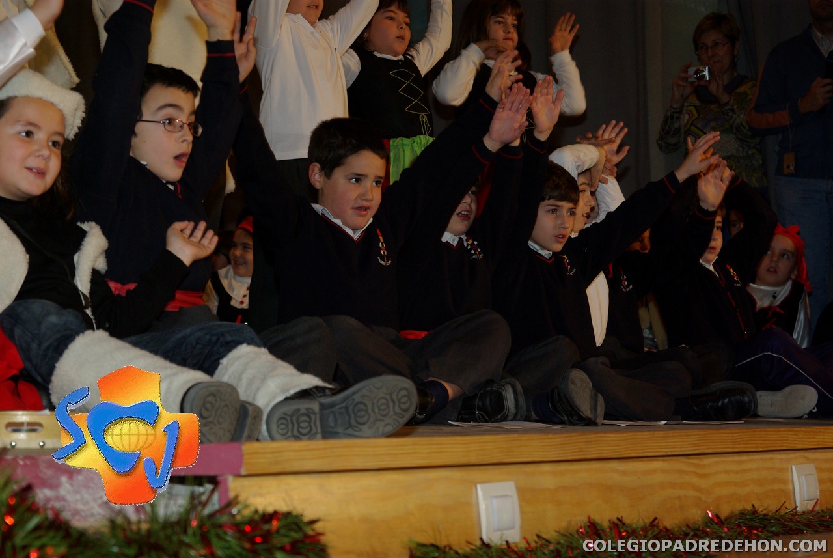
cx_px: 416
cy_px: 279
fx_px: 1738
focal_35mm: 75
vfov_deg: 18.2
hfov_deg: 27.0
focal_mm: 50
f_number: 5.6
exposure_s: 1/60
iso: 400
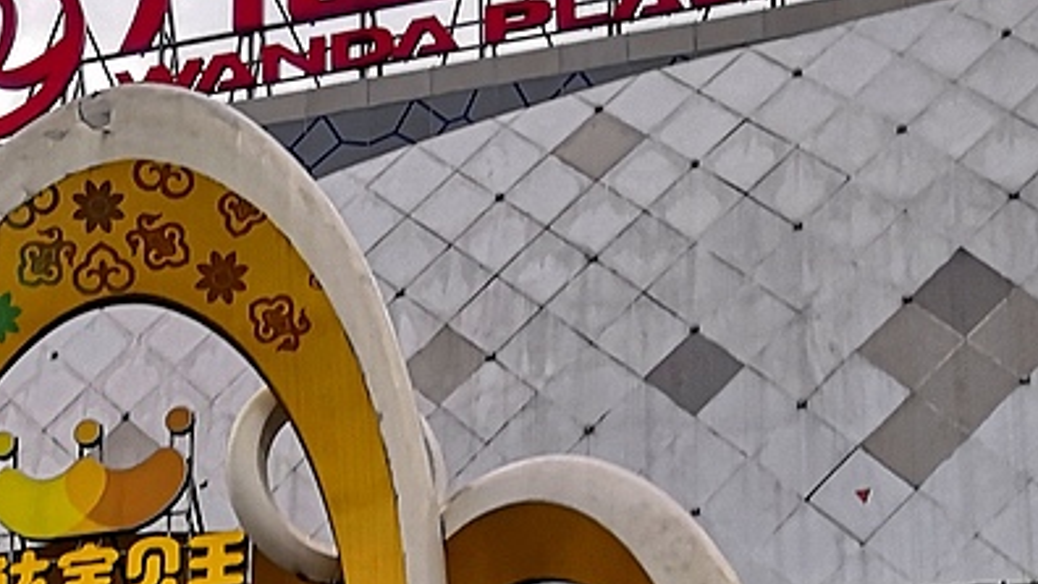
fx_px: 2615
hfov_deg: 21.8
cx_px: 47
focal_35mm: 95
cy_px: 930
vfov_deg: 12.0
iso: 50
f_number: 1.8
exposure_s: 1/147
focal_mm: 3.95
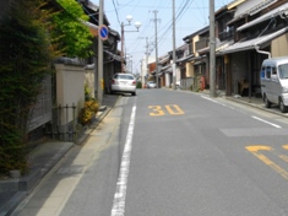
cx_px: 229
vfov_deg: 23.8
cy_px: 59
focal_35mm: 61
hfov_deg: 30.9
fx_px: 507
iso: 100
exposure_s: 1/320
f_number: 5.5
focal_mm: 5.7
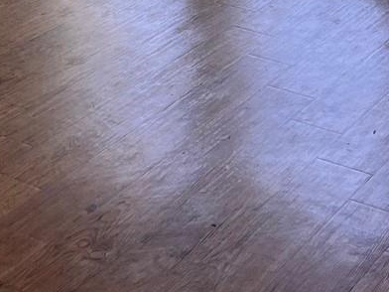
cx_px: 87
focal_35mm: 106
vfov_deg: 12.6
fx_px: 1191
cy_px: -255
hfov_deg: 18.4
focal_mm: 5.7
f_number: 1.5
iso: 64
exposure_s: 1/131
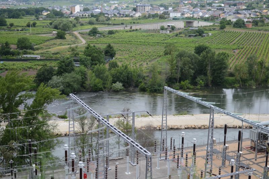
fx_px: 392
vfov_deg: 25.7
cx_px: 134
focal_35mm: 52
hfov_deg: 37.9
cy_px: 90
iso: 100
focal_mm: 35
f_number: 2.5
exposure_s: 1/1000
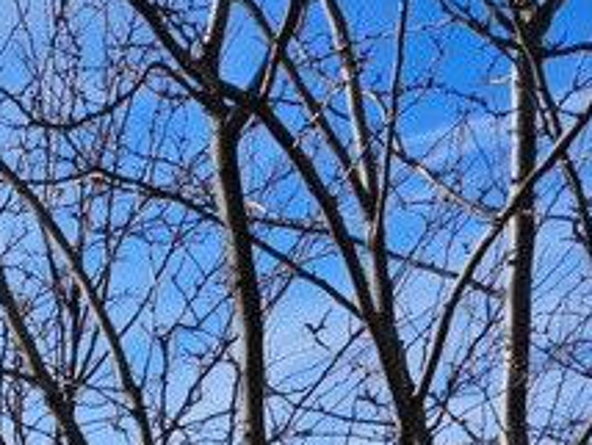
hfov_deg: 14.1
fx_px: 1883
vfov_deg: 11.4
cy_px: 1036
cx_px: -686
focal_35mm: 110
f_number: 1.7
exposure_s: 1/746
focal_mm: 6.3
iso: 10
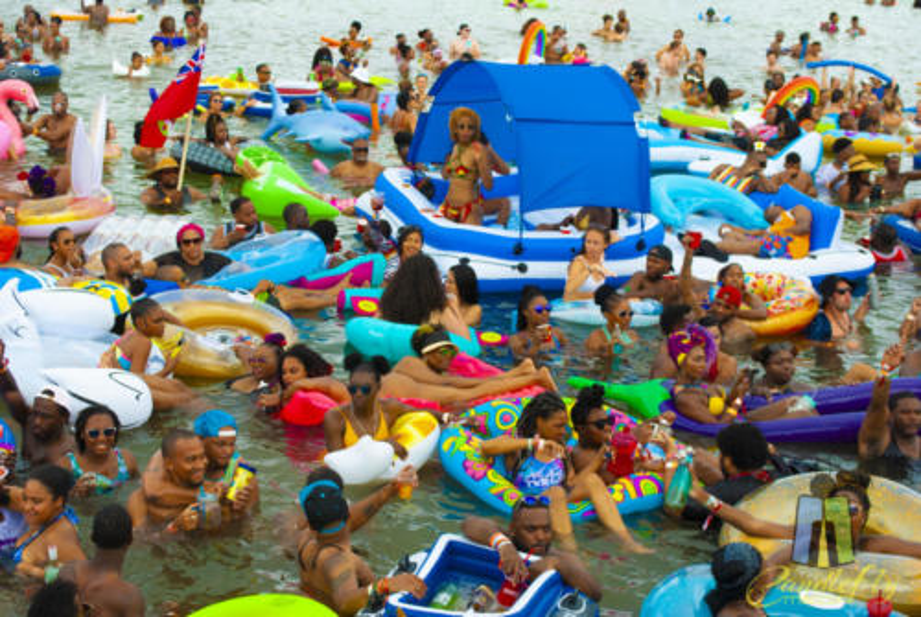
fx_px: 1537
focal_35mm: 60
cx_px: 460
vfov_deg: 22.7
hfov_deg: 33.4
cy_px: 308
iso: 100
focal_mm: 40
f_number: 8
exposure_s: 1/250
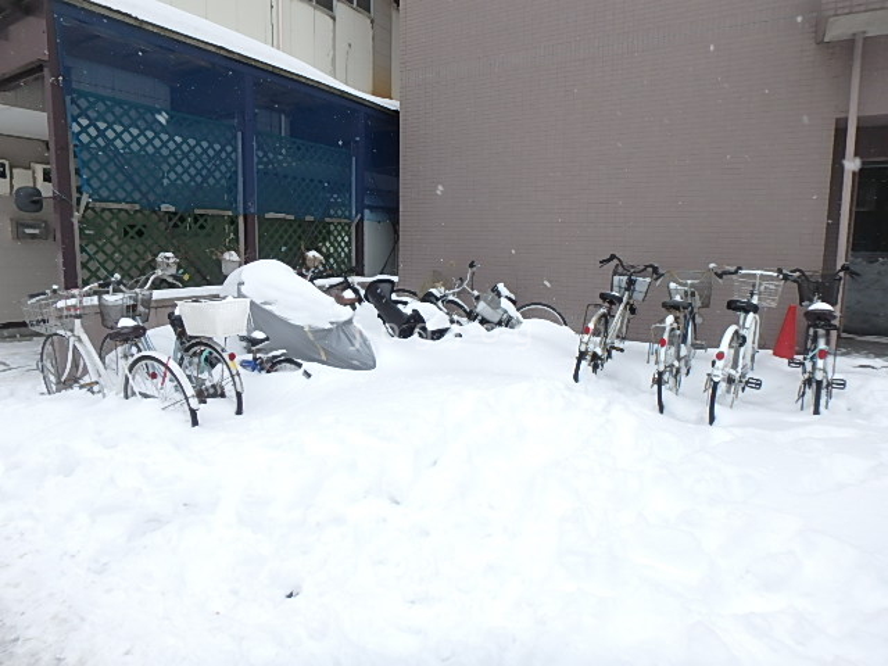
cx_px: 444
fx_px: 539
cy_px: 333
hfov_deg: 79.0
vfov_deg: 63.4
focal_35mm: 21
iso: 125
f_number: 3.5
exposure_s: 1/500
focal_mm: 3.7
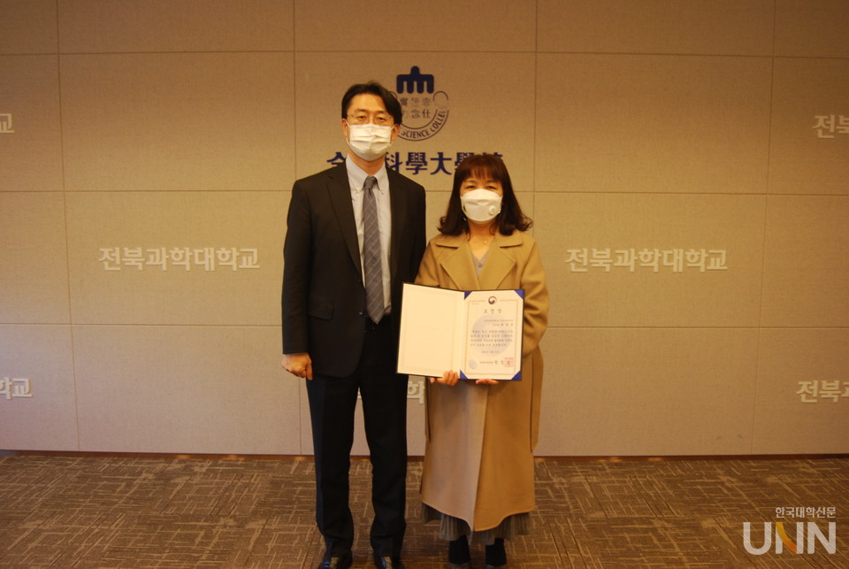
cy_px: 284
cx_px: 424
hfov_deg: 61.9
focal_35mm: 30
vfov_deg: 43.7
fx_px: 708
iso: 360
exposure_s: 1/30
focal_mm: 20
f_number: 3.8
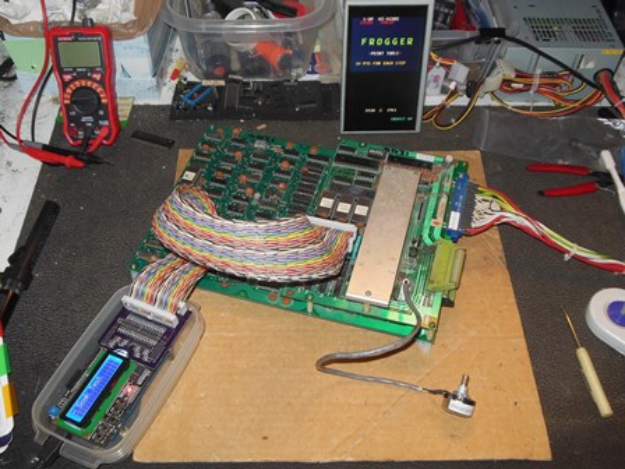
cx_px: 312
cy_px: 234
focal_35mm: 33
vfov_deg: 42.9
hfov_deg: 55.4
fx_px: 596
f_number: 3.5
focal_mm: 6
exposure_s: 1/30
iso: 200
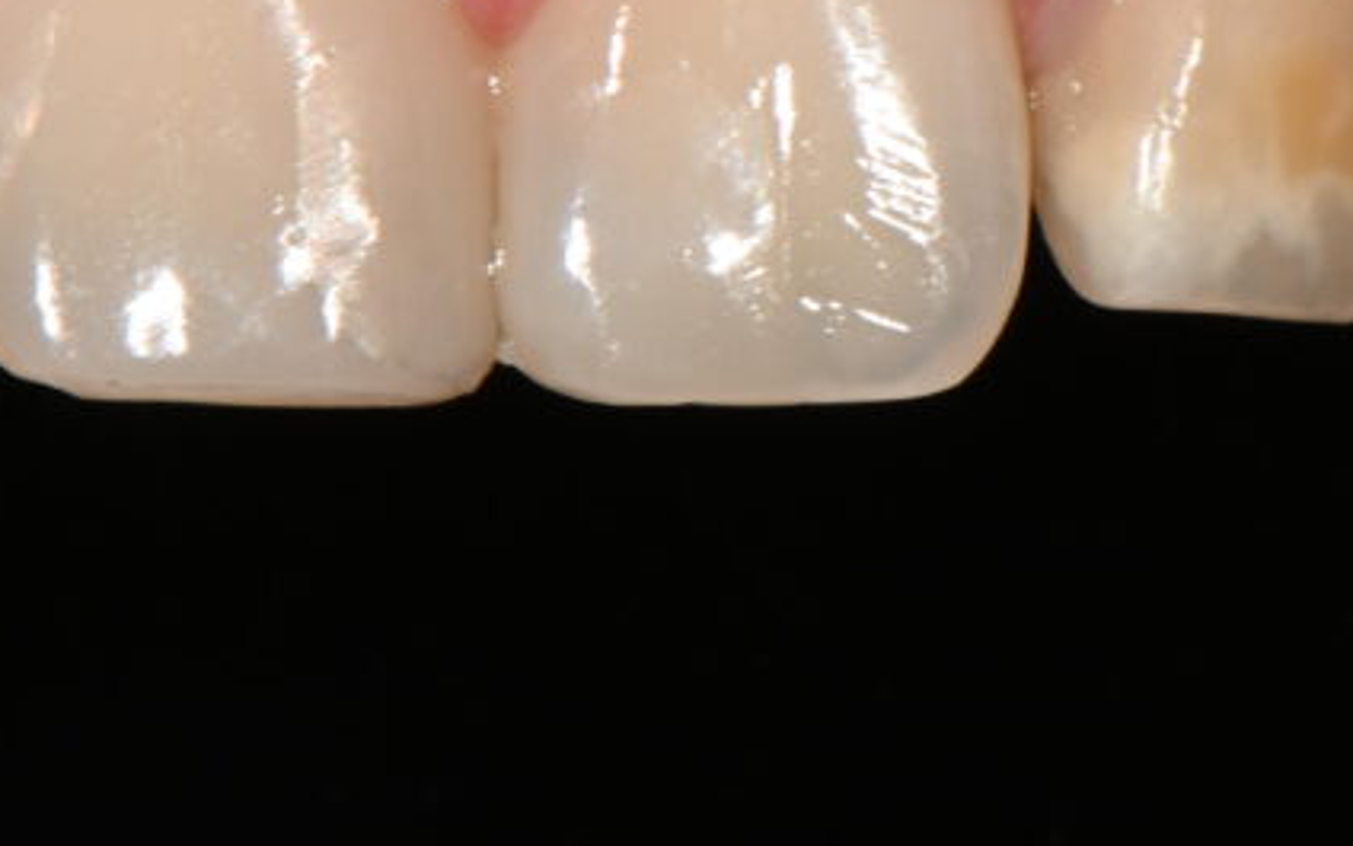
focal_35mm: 314
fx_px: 11587
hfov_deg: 6.7
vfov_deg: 4.2
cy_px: 104
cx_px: 488
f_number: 36
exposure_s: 1/125
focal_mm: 85
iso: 250
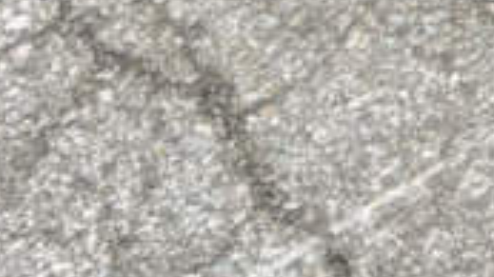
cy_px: -328
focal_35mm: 131
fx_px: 1715
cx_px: 897
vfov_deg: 8.6
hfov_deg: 14.4
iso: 40
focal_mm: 5.7
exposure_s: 1/231
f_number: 1.5
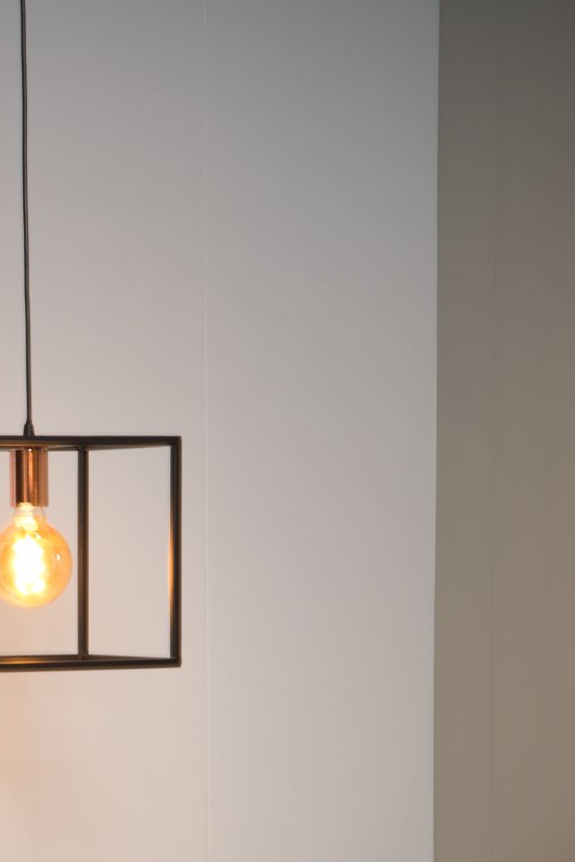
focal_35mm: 156
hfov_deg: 8.8
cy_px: 904
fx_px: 3736
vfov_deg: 13.0
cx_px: 17
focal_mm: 70
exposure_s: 1/3
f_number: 11
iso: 100
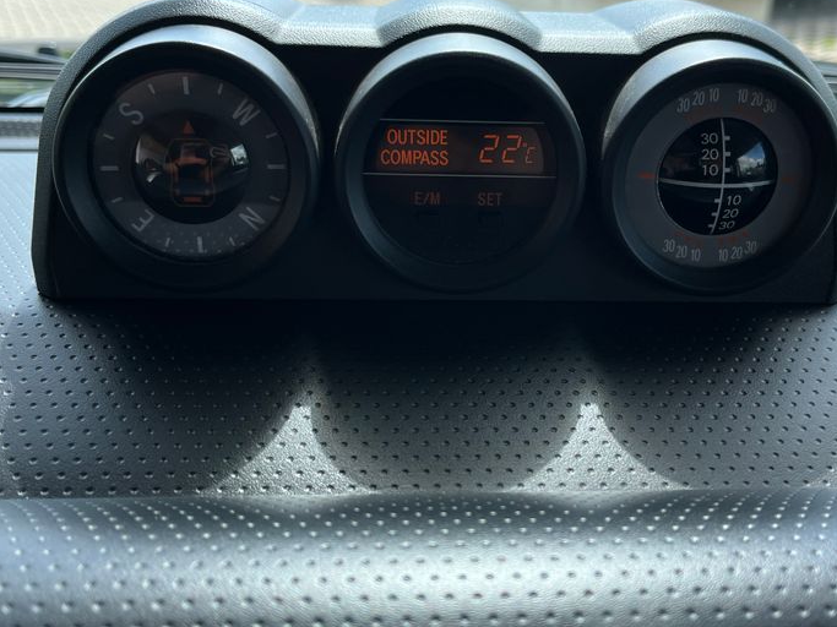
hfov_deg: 47.8
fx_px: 943
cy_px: 236
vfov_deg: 36.6
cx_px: 468
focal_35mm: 39
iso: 50
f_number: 1.6
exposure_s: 1/684
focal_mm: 5.1
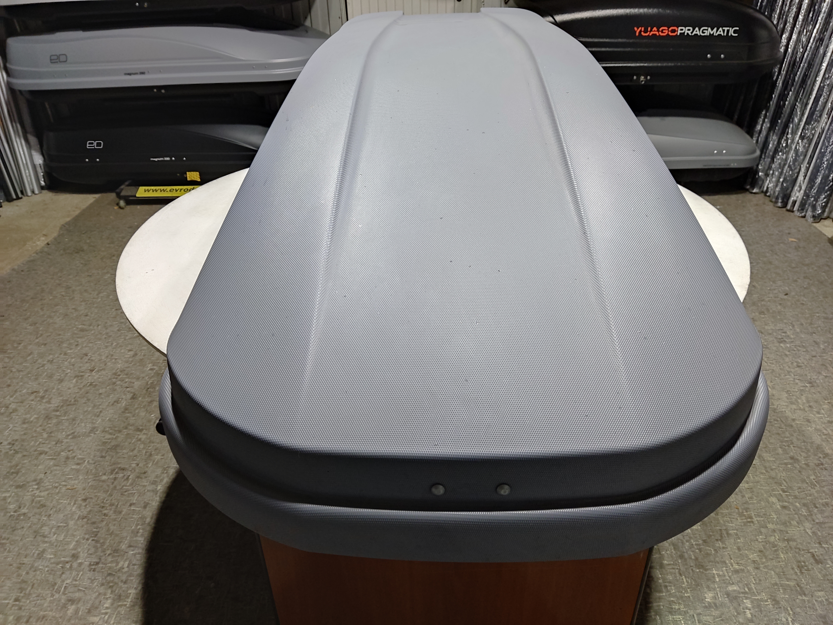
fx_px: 602
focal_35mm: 25
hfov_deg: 69.4
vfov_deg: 54.9
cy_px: 312
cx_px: 416
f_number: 1.79
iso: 181
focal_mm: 4.71
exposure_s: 1/50
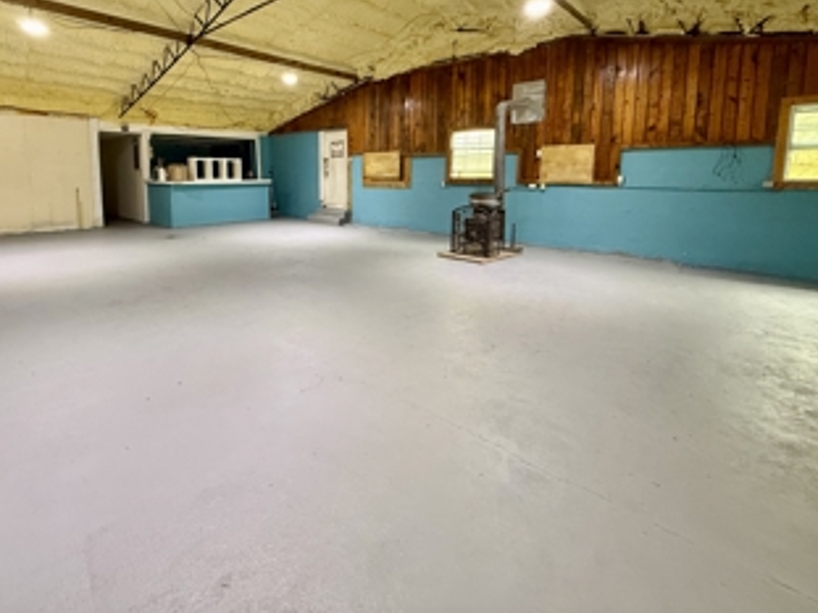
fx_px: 425
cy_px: 221
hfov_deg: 87.3
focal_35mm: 18
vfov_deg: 70.1
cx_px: 358
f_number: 2.2
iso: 400
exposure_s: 1/60
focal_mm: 2.22
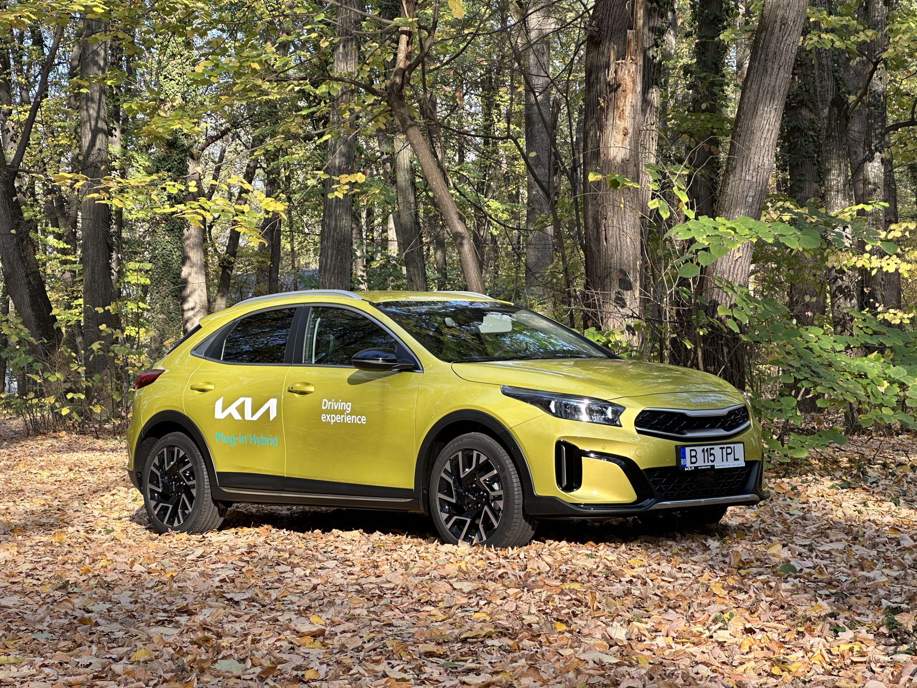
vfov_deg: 19.1
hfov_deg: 25.3
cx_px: 458
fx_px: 2040
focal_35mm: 77
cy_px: 344
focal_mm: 9
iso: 32
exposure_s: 1/99
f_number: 2.8
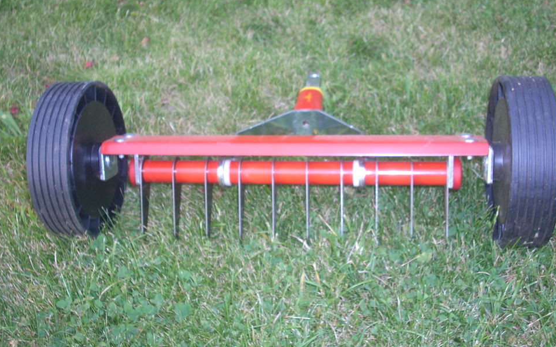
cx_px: 275
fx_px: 621
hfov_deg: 48.2
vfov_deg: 31.2
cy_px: 138
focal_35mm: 41
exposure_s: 1/30
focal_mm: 6.2
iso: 64
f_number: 2.8
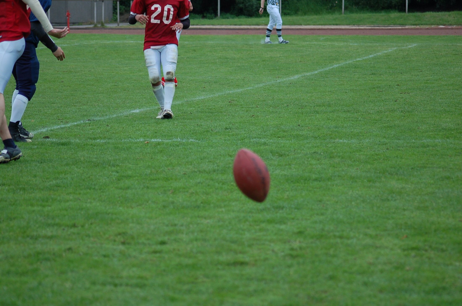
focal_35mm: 150
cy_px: 153
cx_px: 231
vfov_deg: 9.1
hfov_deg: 13.7
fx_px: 1921
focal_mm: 100
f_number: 4.2
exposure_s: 1/1000
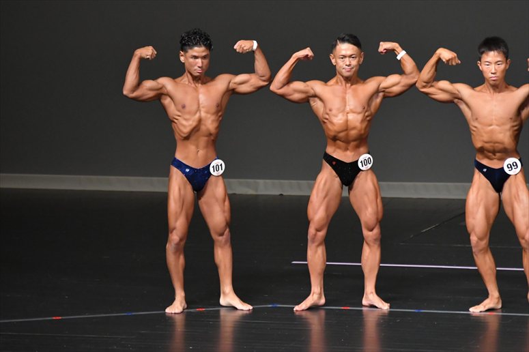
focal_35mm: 345
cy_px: 176
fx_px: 5067
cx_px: 264
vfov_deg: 4.0
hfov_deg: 6.0
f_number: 5.6
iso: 5000
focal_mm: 230
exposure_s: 1/400
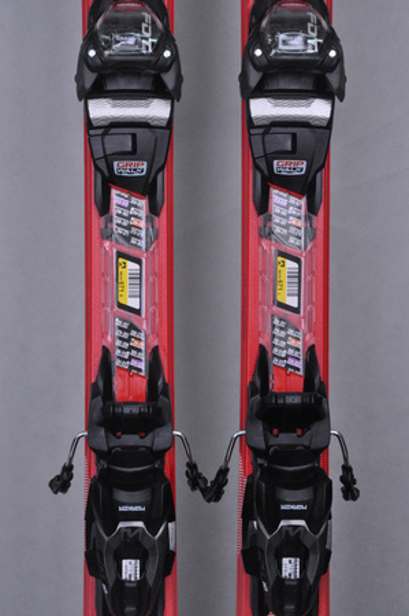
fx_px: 2050
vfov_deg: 17.1
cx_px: 204
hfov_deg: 11.4
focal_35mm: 120
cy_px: 308
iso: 3200
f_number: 9.5
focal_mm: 80
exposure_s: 1/125
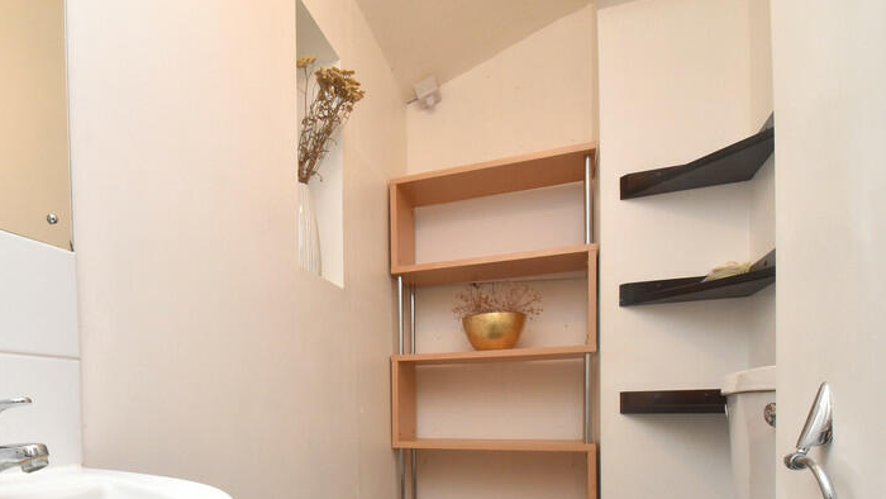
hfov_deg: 77.0
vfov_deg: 45.8
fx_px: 540
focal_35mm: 23
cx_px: 320
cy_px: 430
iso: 1600
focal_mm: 10
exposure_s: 1/60
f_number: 16
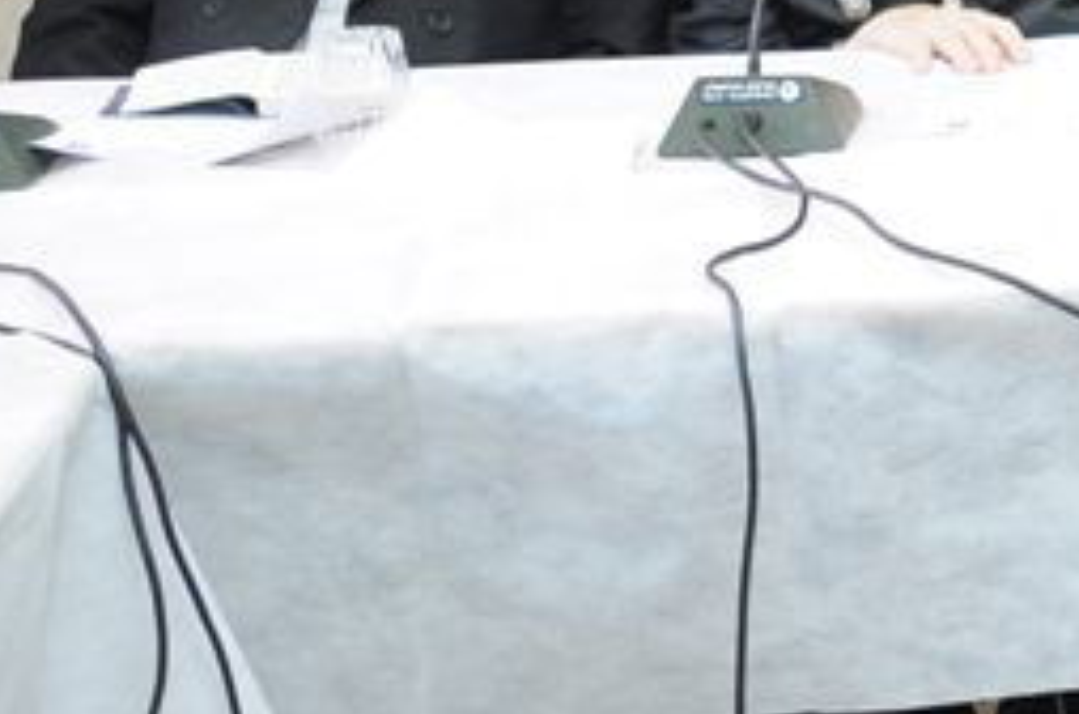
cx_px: 2086
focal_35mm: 109
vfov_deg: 11.8
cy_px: -421
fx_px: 3259
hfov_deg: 15.5
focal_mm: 18
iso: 500
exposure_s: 1/60
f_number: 4
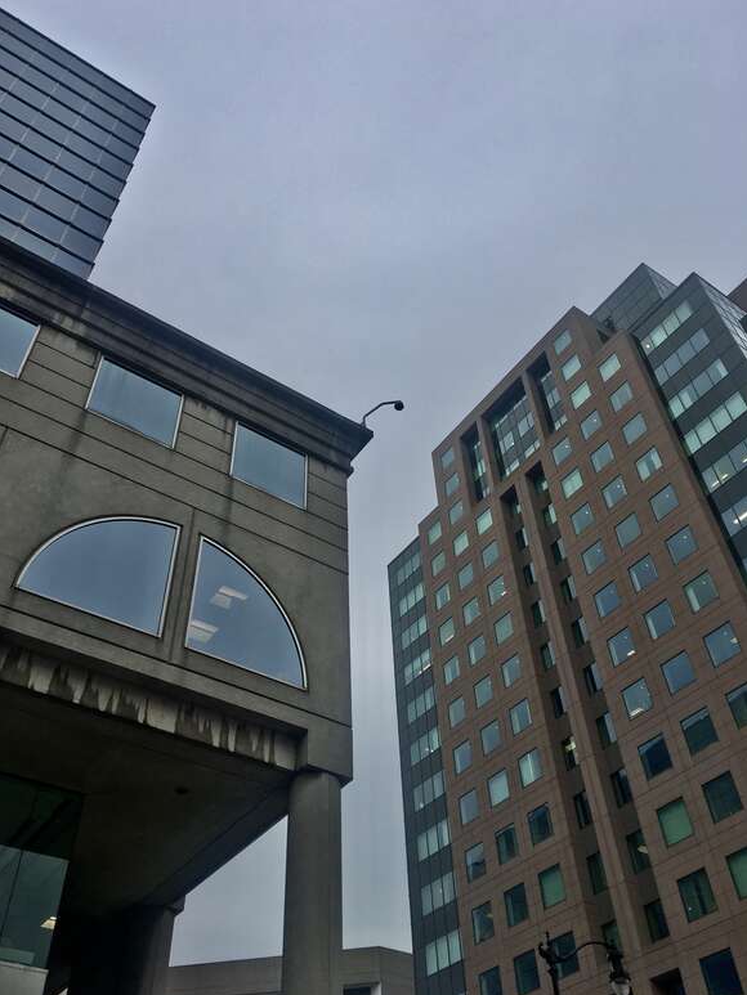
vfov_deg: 60.0
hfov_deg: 46.8
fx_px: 863
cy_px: 493
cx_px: 364
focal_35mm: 30
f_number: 2.2
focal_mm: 4.15
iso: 25
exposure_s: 1/620
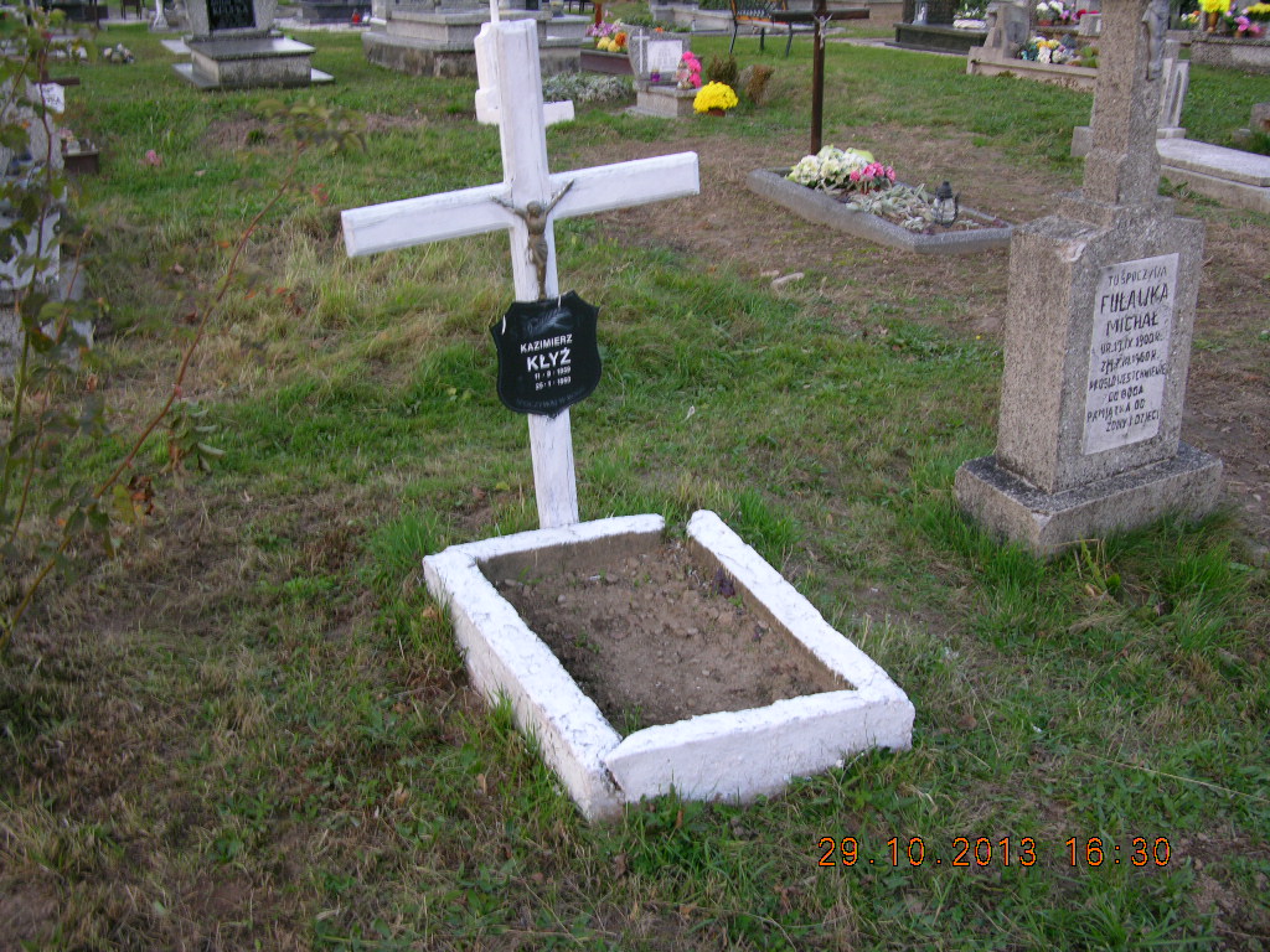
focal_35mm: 35
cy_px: 476
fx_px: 1284
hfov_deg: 52.6
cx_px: 635
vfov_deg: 40.7
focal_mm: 8.9
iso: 67
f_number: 2.8
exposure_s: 1/26.6
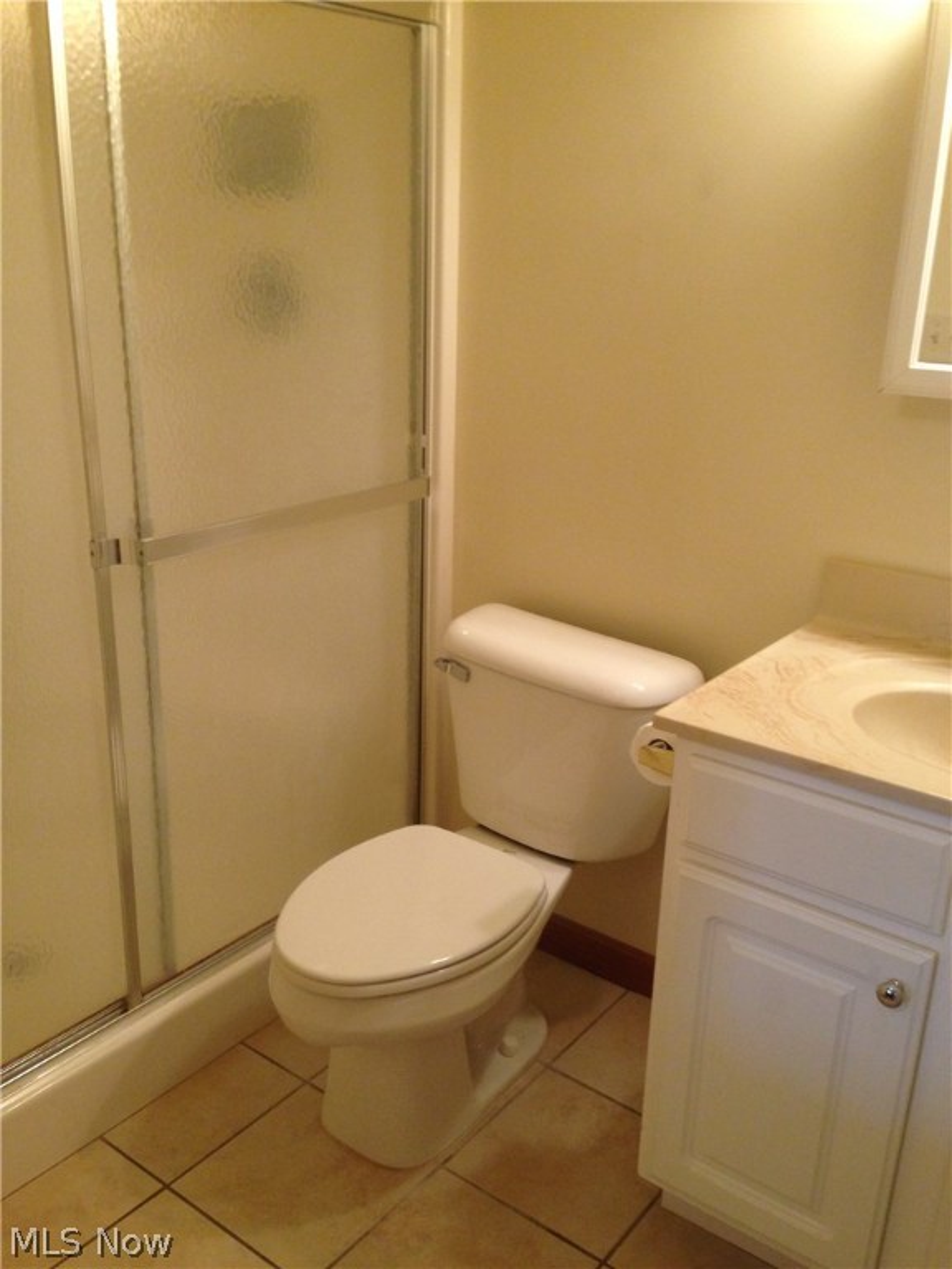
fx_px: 1210
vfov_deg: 55.4
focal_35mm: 33
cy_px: 634
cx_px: 476
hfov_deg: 42.9
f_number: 2.4
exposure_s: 1/20
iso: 125
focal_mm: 4.12
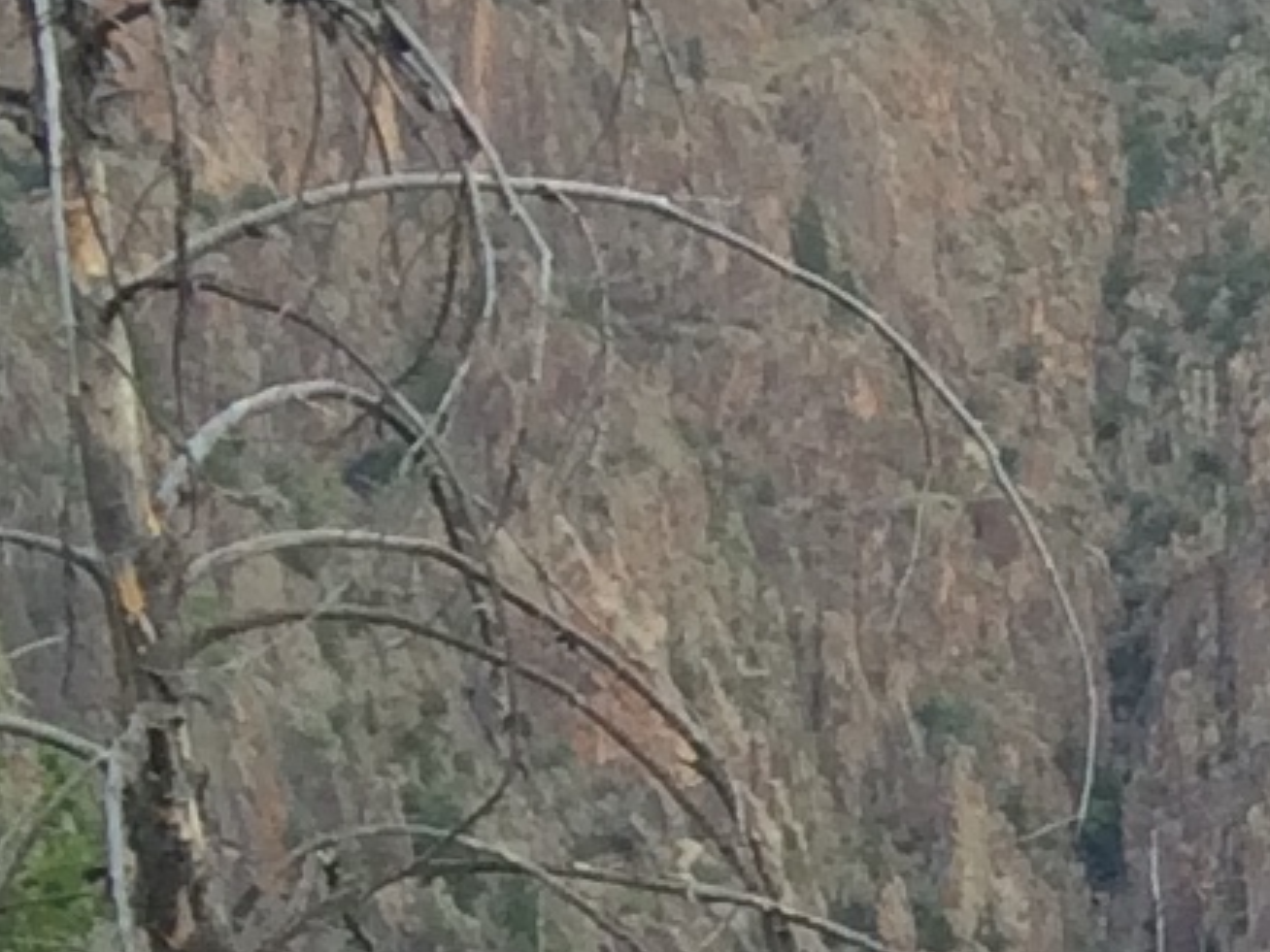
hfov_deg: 7.7
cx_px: 4005
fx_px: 7961
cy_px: 1767
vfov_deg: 6.7
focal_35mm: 217
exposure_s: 1/243
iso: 32
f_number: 2.2
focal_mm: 4.15
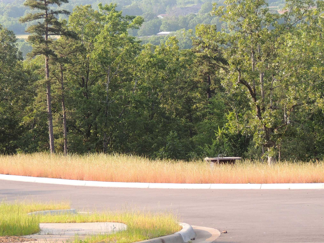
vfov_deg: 8.2
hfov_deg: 10.9
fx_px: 1704
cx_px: 151
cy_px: 63
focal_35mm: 182
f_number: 4.2
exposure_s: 1/160
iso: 100
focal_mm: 21.4
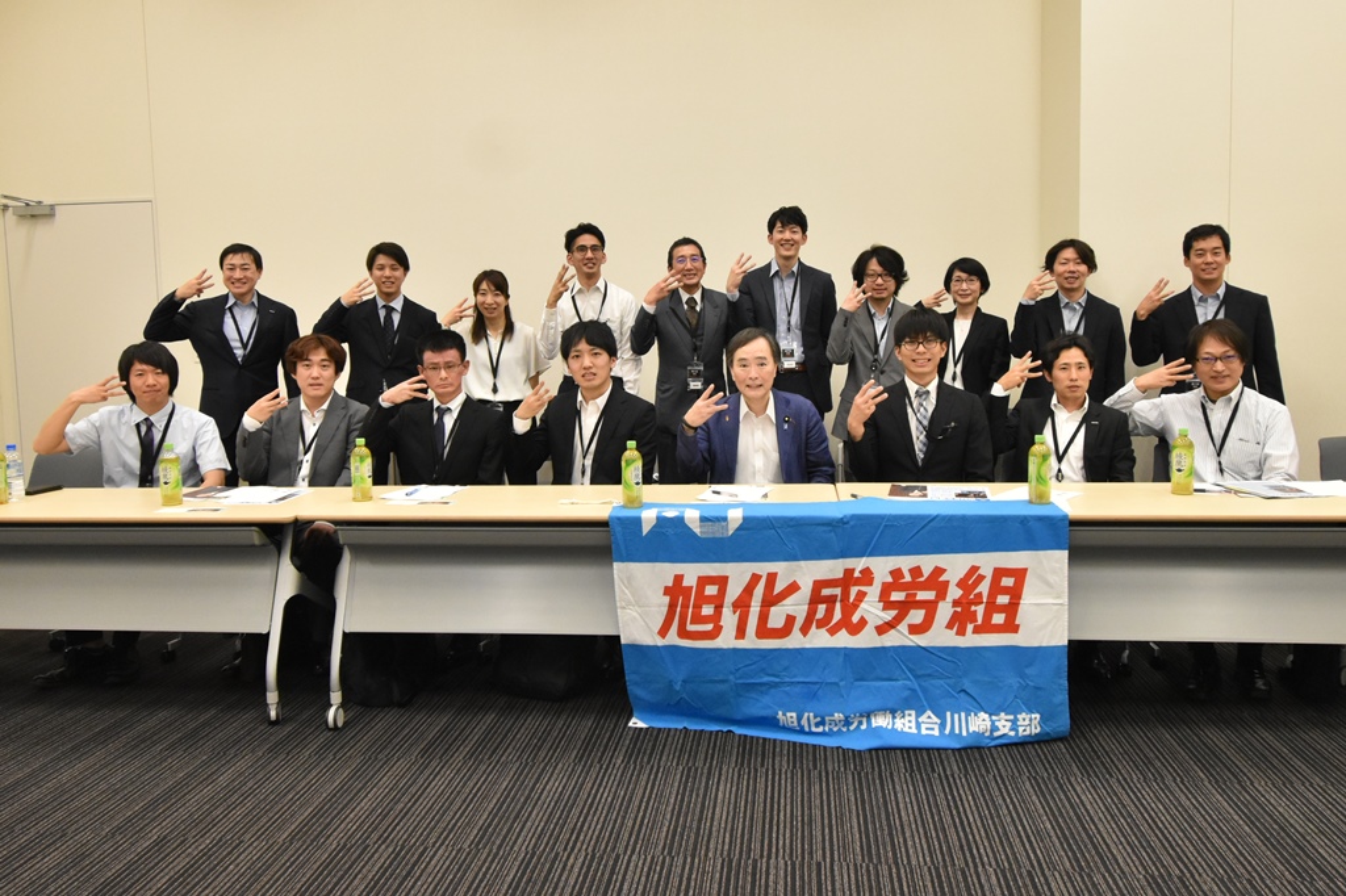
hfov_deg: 81.2
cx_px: 673
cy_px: 448
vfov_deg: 59.5
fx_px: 785
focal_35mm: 21
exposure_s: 1/160
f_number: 6.3
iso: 2500
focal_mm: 14
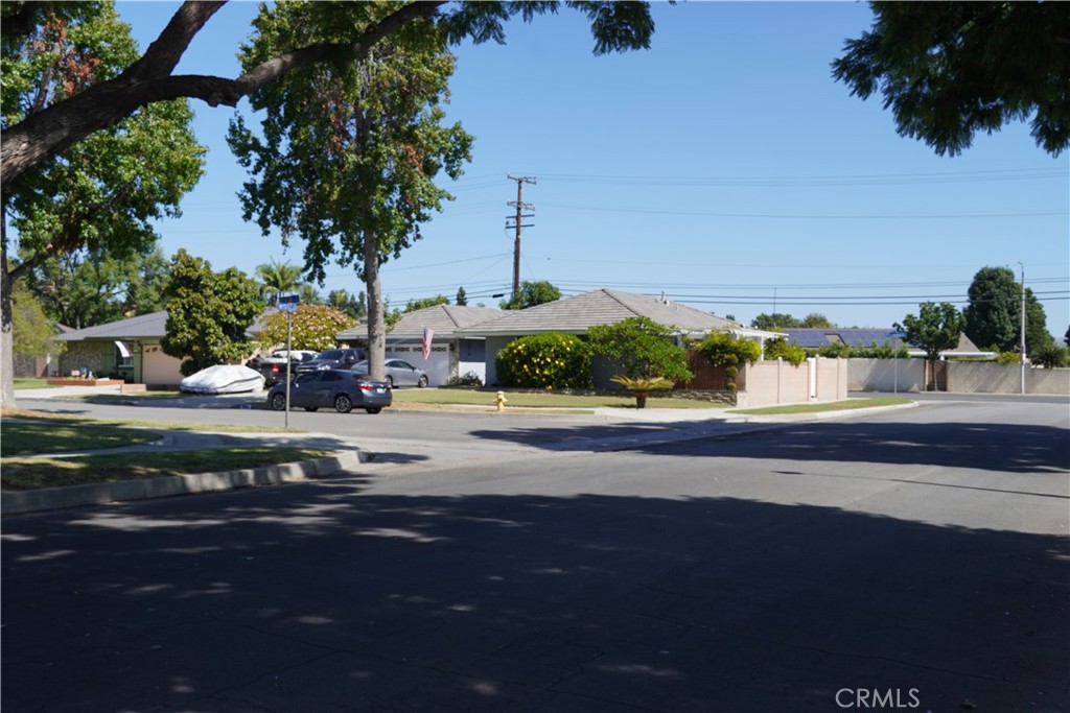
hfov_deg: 51.3
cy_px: 356
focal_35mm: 38
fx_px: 1115
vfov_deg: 35.5
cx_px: 535
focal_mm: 25
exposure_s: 1/250
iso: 100
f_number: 8
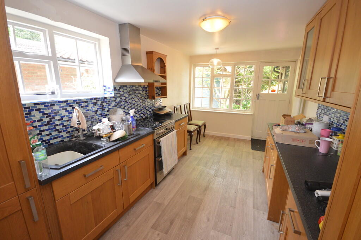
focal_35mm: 15
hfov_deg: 100.4
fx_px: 150
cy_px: 120
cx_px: 180
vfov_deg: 77.2
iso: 720
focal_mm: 10
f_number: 4
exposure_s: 1/60
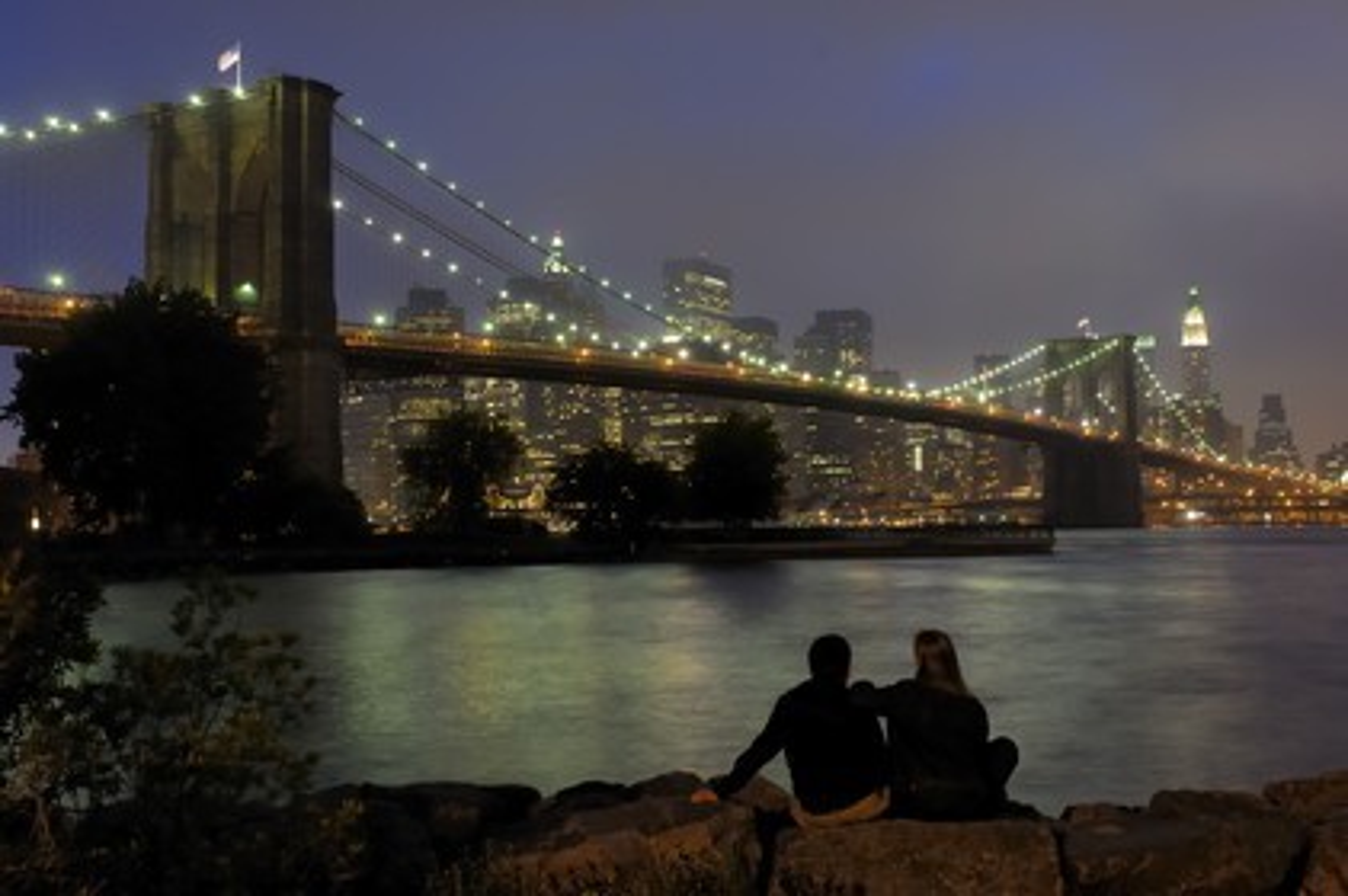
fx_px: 1571
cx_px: 674
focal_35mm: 42
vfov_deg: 31.8
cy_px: 448
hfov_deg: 46.4
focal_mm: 28
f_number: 8
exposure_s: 4.5
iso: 100
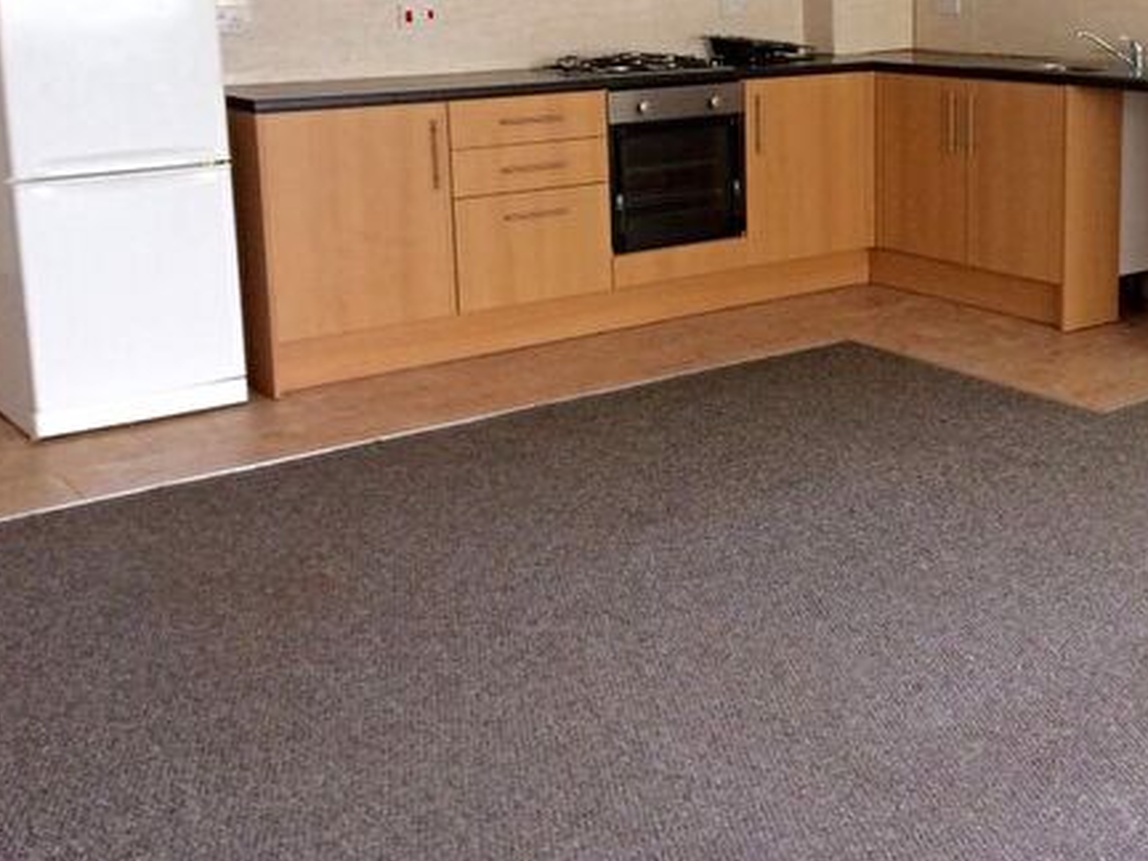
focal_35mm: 47
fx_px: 1559
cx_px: 869
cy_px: 227
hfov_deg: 39.3
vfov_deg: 30.4
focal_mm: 4.15
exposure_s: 1/33
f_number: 2.2
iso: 250
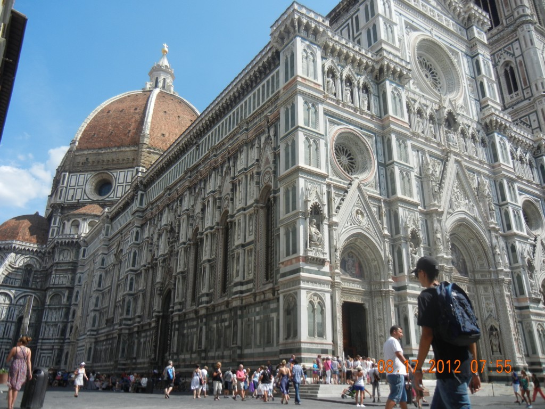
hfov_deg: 60.0
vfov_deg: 46.8
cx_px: 272
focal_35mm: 30
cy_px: 204
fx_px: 472
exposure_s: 1/343
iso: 160
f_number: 7
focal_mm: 5.4
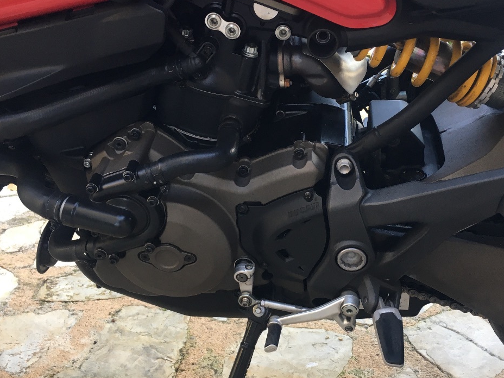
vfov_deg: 35.9
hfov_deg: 46.7
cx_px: 277
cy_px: 176
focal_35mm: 40
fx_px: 582
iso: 25
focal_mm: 4.15
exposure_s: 1/33
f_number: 2.2
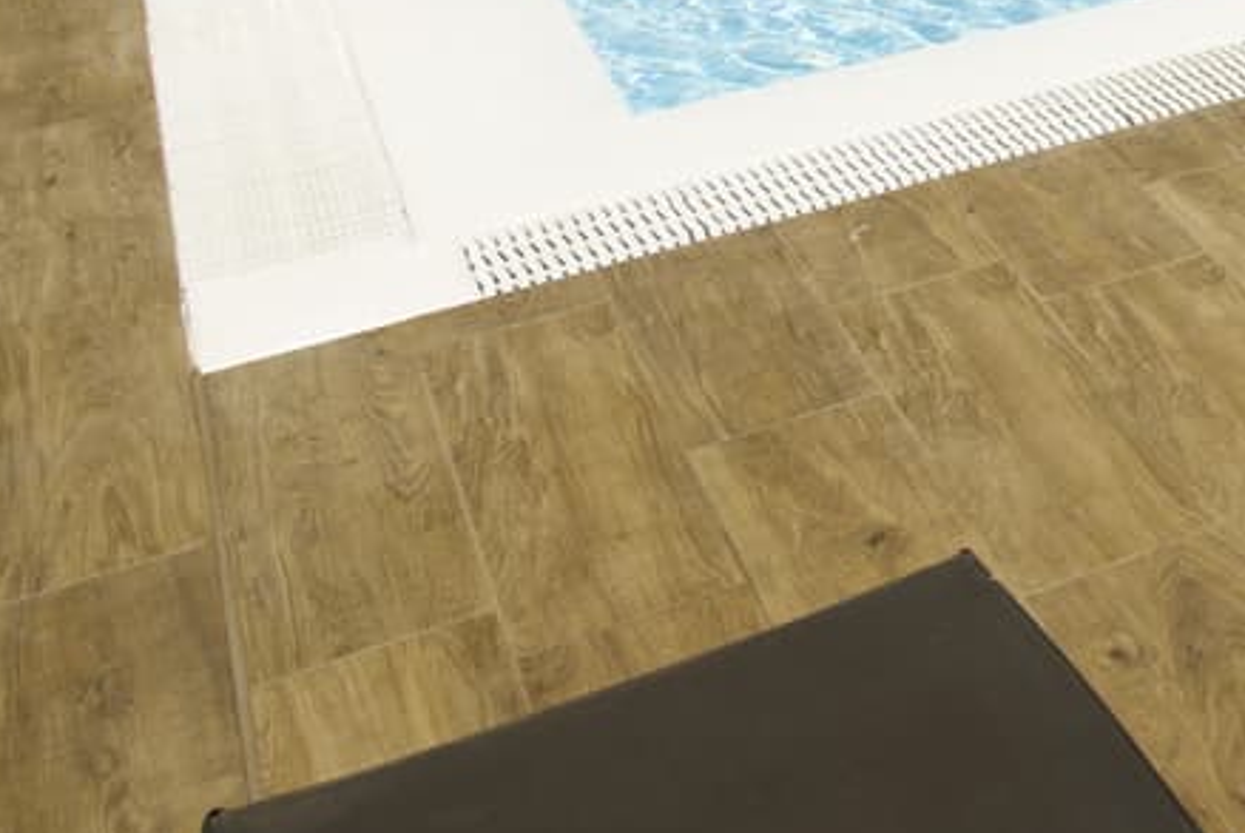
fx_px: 2527
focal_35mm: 73
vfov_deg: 15.2
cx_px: 2044
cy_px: -823
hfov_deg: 21.4
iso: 160
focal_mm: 16
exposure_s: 1/640
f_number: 9
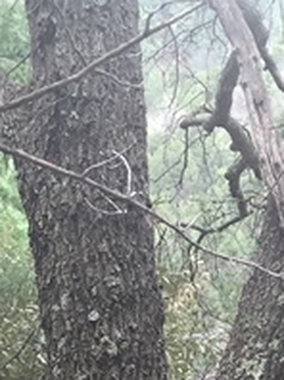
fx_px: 1644
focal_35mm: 150
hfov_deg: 9.9
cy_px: 773
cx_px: 175
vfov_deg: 11.7
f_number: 2.2
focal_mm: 4.15
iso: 32
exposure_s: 1/120
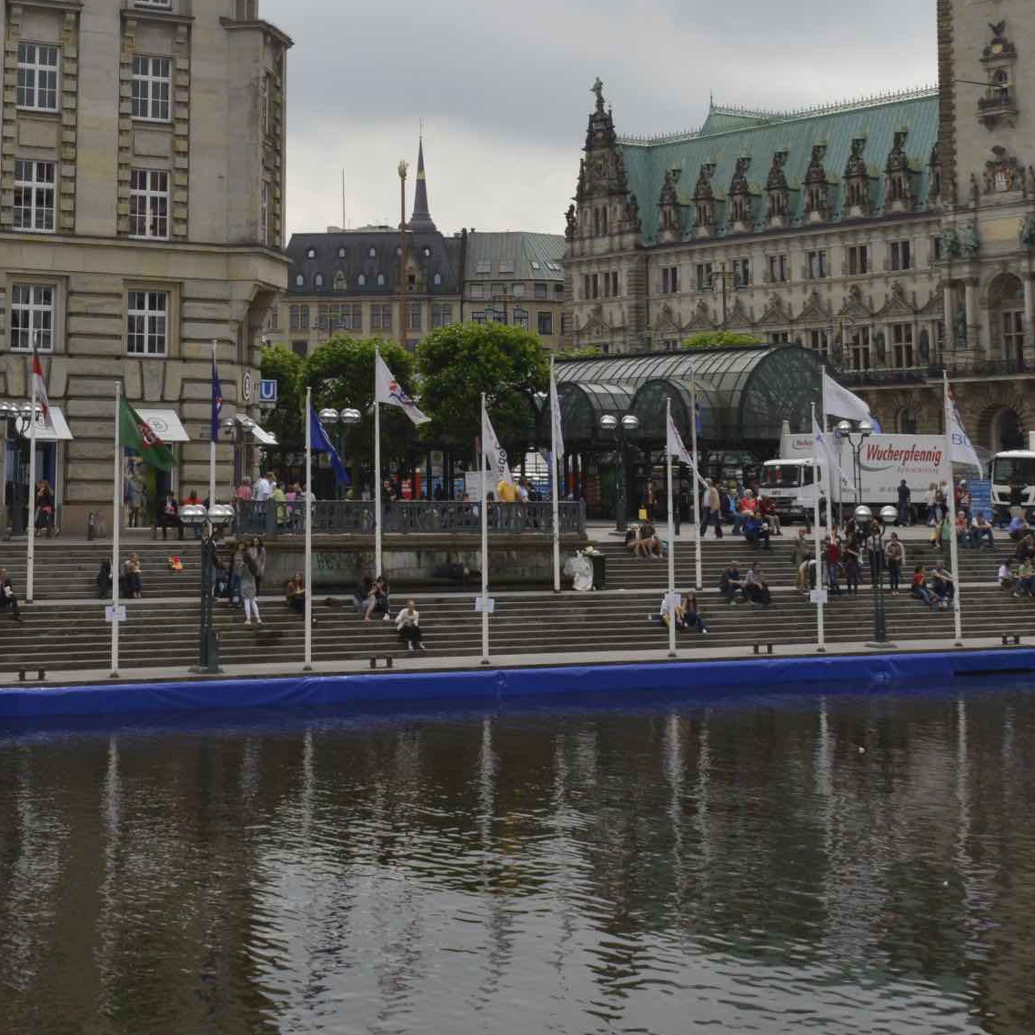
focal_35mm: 66
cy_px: 99
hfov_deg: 25.7
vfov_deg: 25.3
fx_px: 2233
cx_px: 245
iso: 100
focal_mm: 24
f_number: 13
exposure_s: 1/125
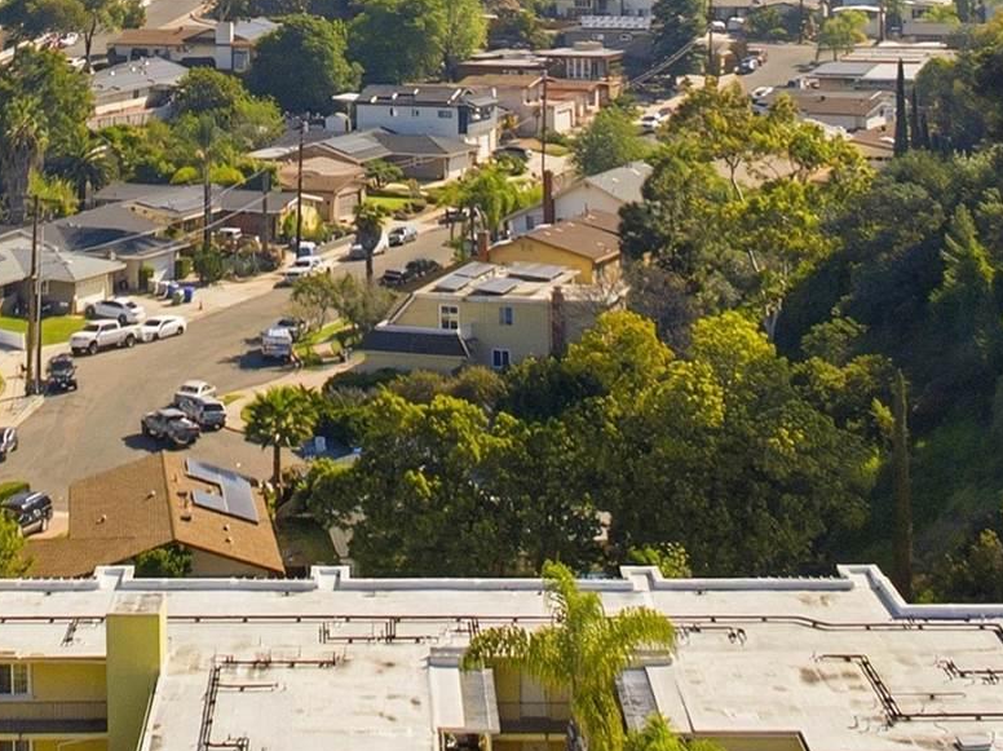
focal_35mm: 95
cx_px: 168
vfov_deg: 15.0
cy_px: -155
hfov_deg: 20.4
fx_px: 2751
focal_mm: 12.3
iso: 180
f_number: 2.8
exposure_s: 1/1000
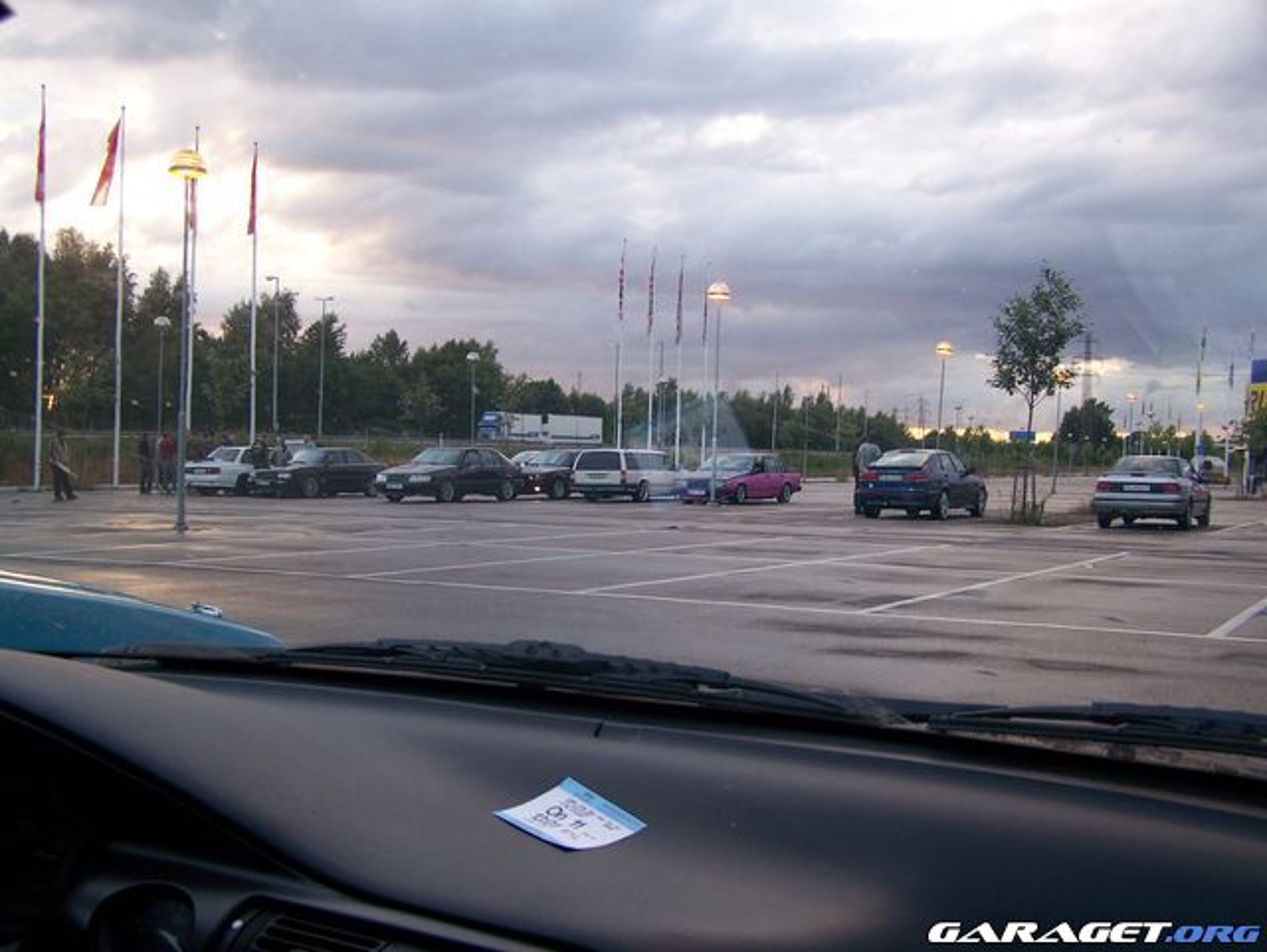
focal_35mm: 38
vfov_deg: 37.8
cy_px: 476
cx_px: 634
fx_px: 1392
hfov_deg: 48.9
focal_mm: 6.3
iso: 80
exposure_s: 1/60
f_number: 2.8
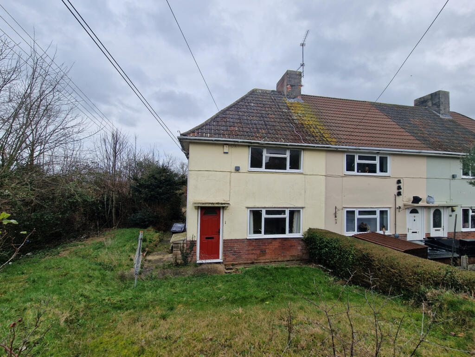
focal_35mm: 13
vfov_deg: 89.9
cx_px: 238
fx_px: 178
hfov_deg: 106.2
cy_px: 178
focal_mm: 2.2
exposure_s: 1/884
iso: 50
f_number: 2.2
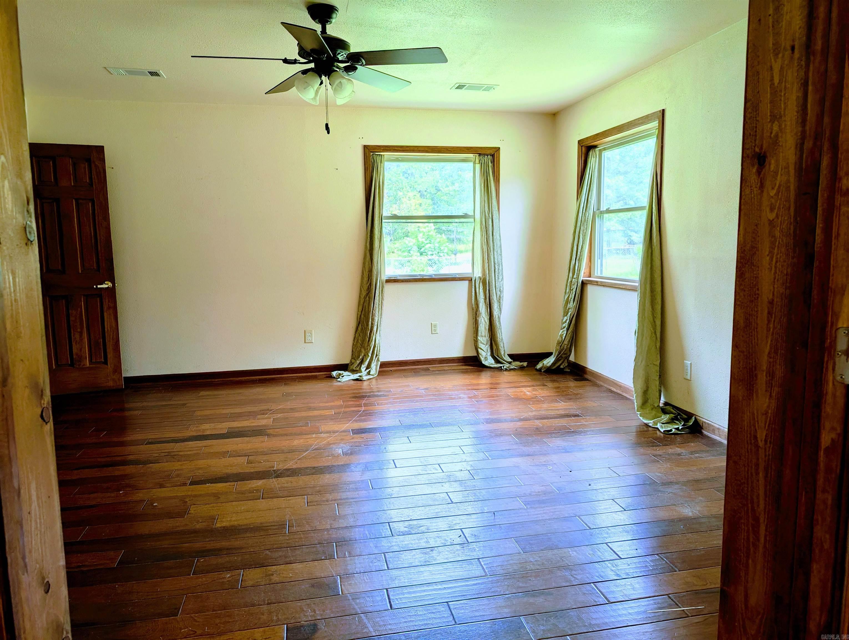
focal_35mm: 24
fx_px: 589
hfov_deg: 71.5
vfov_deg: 56.9
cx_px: 424
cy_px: 320
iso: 19
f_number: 1.68
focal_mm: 6.9
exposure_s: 1/60
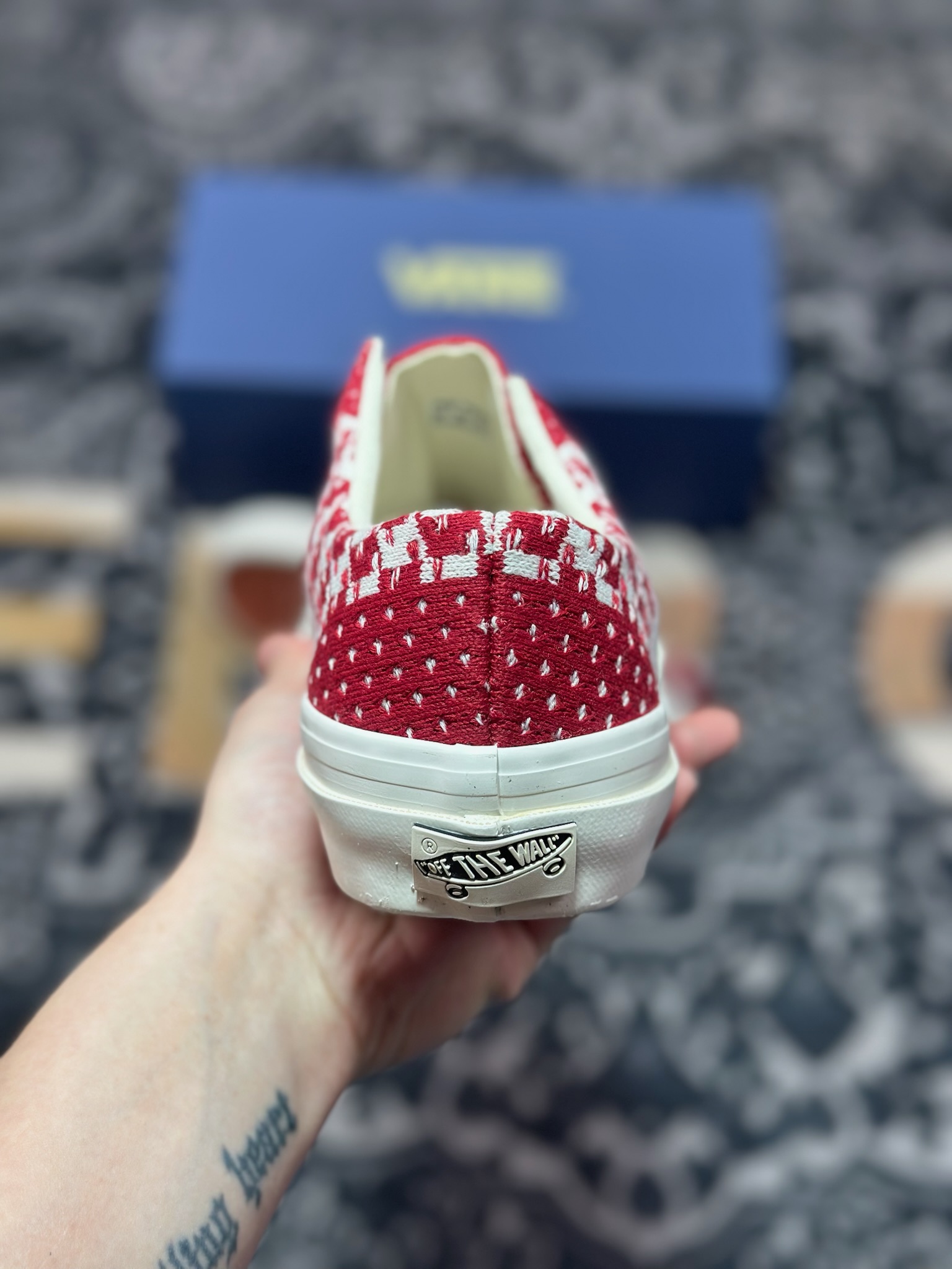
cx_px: 476
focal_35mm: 48
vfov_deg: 39.7
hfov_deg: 30.3
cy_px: 634
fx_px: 1760
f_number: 1.78
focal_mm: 6.86
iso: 80
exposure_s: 1/361
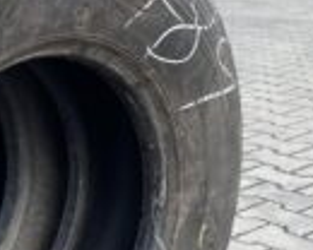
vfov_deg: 17.9
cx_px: -22
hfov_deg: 21.7
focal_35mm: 84
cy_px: 242
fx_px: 778
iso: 32
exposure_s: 1/640
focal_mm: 4.25
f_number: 1.8
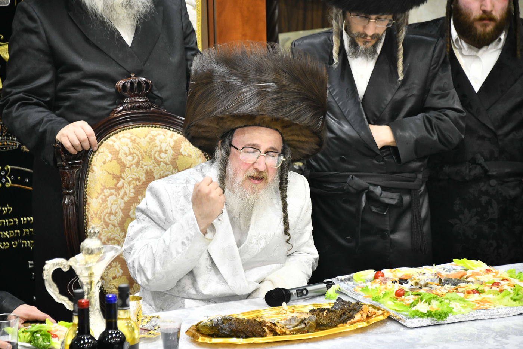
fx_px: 3050
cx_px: 262
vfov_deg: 6.5
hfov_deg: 9.8
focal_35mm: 210
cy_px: 174
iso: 1600
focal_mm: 210
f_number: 5.6
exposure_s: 1/125
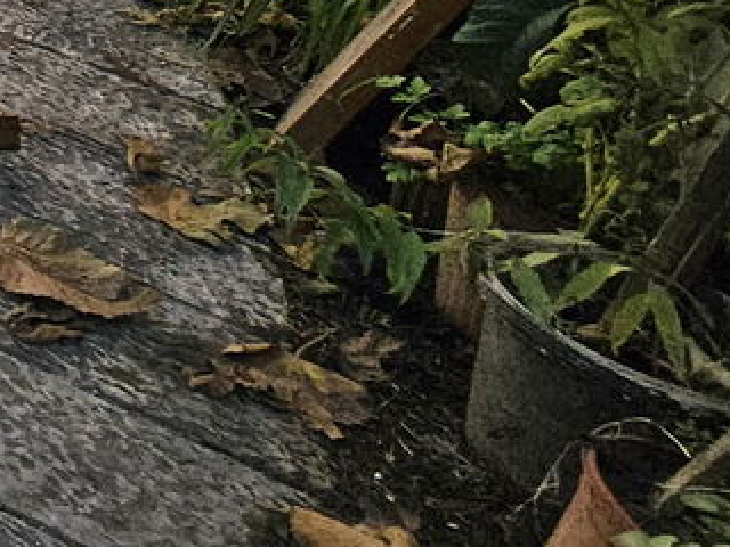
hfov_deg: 16.6
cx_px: -901
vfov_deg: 18.4
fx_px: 1371
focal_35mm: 65
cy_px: -399
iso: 50
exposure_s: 1/1250
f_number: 2.2
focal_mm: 2.2
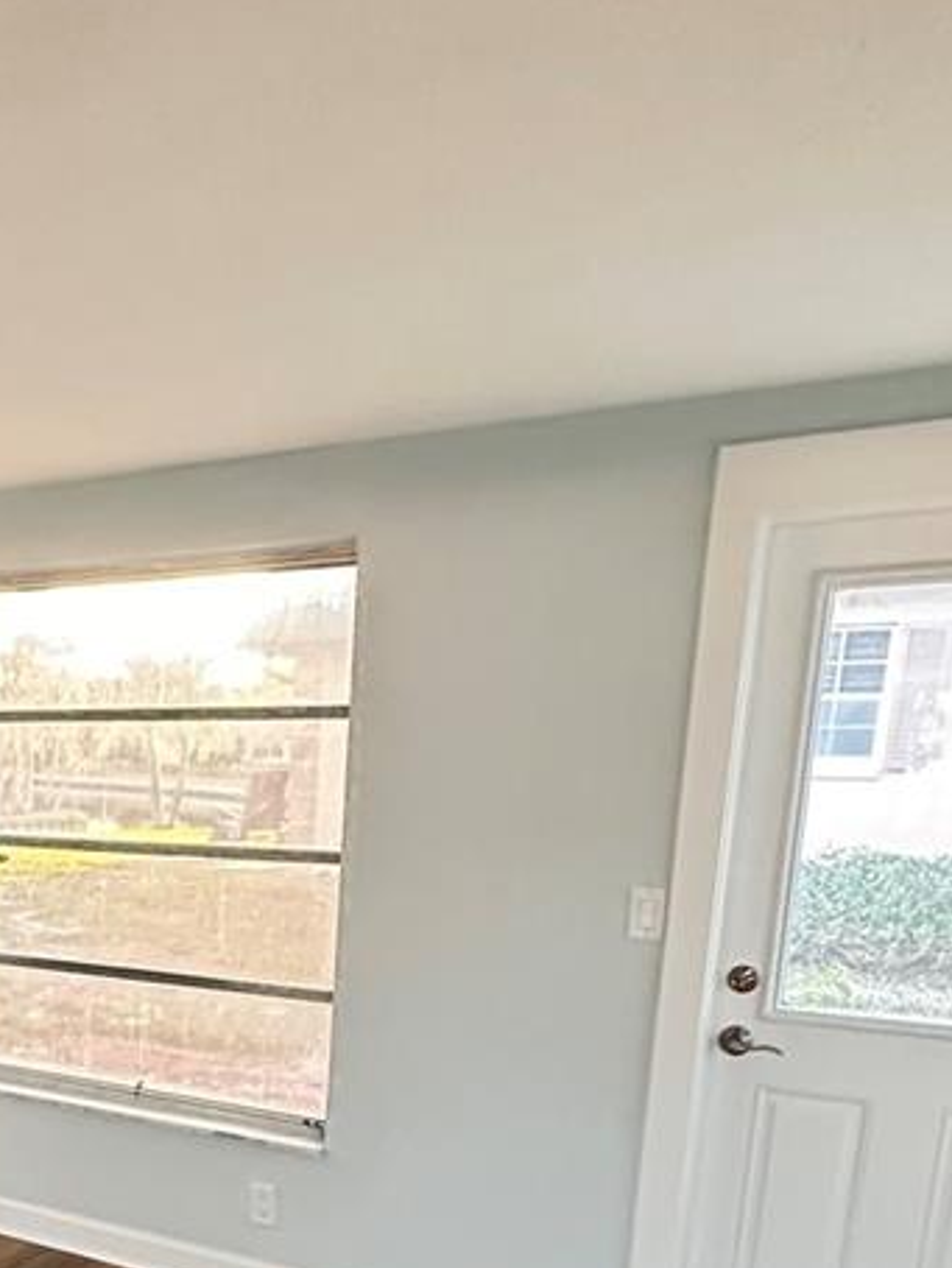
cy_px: 1061
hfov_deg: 35.4
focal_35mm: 37
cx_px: 22
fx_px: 1355
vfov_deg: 46.7
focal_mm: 2.22
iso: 1250
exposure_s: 1/60
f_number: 2.2
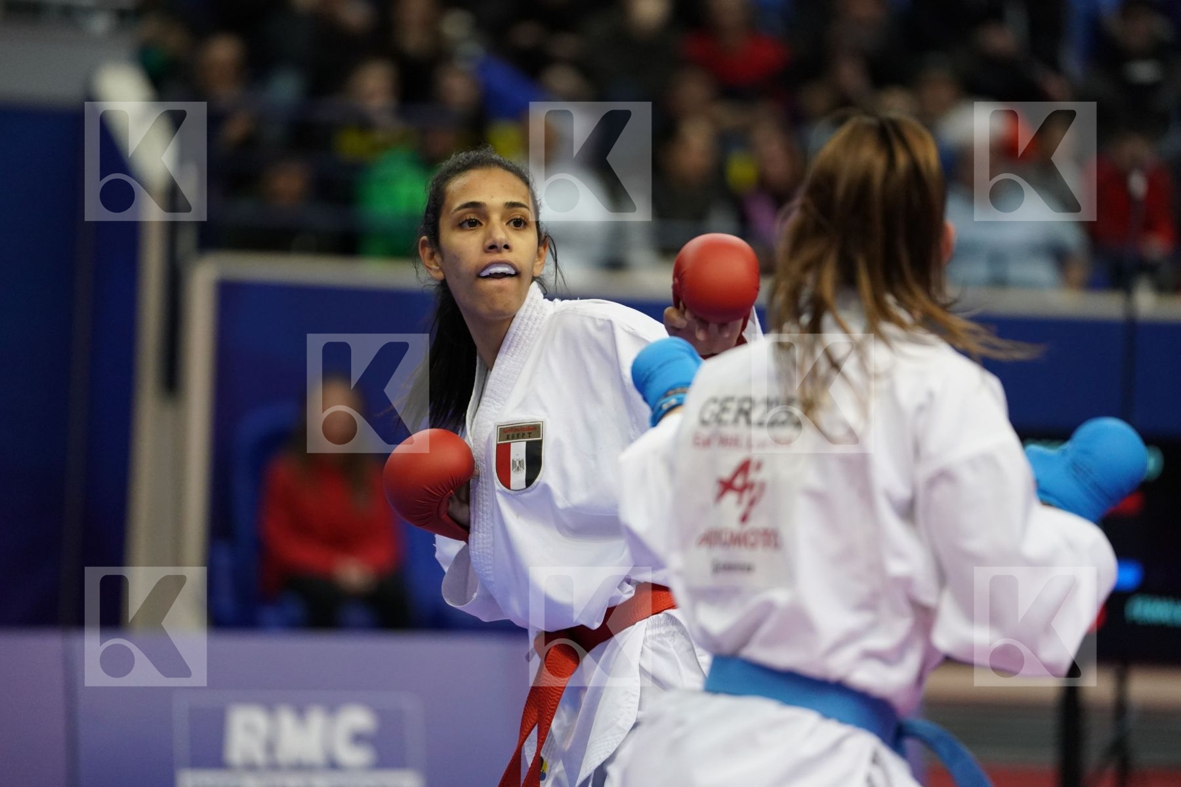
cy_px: 394
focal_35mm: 194
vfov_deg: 7.1
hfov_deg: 10.6
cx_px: 590
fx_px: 6364
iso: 3200
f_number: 2.8
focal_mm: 194
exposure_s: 1/1000
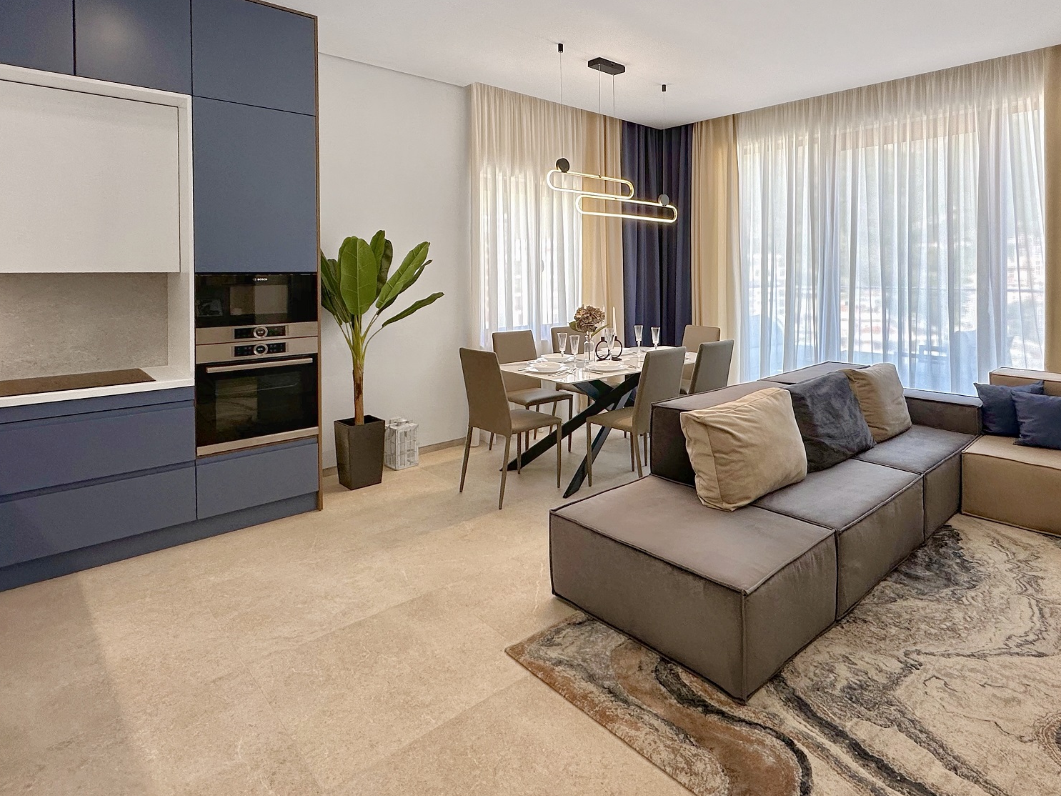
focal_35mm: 19
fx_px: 582
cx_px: 595
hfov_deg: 84.3
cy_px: 371
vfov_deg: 68.6
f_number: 2.2
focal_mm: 2.22
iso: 40
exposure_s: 1/149
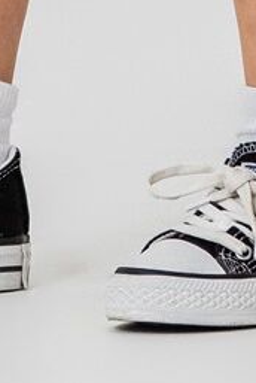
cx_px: 82
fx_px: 9148
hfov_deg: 1.6
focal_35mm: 860
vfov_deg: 2.4
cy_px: -841
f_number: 7.1
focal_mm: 82
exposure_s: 1/160
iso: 125
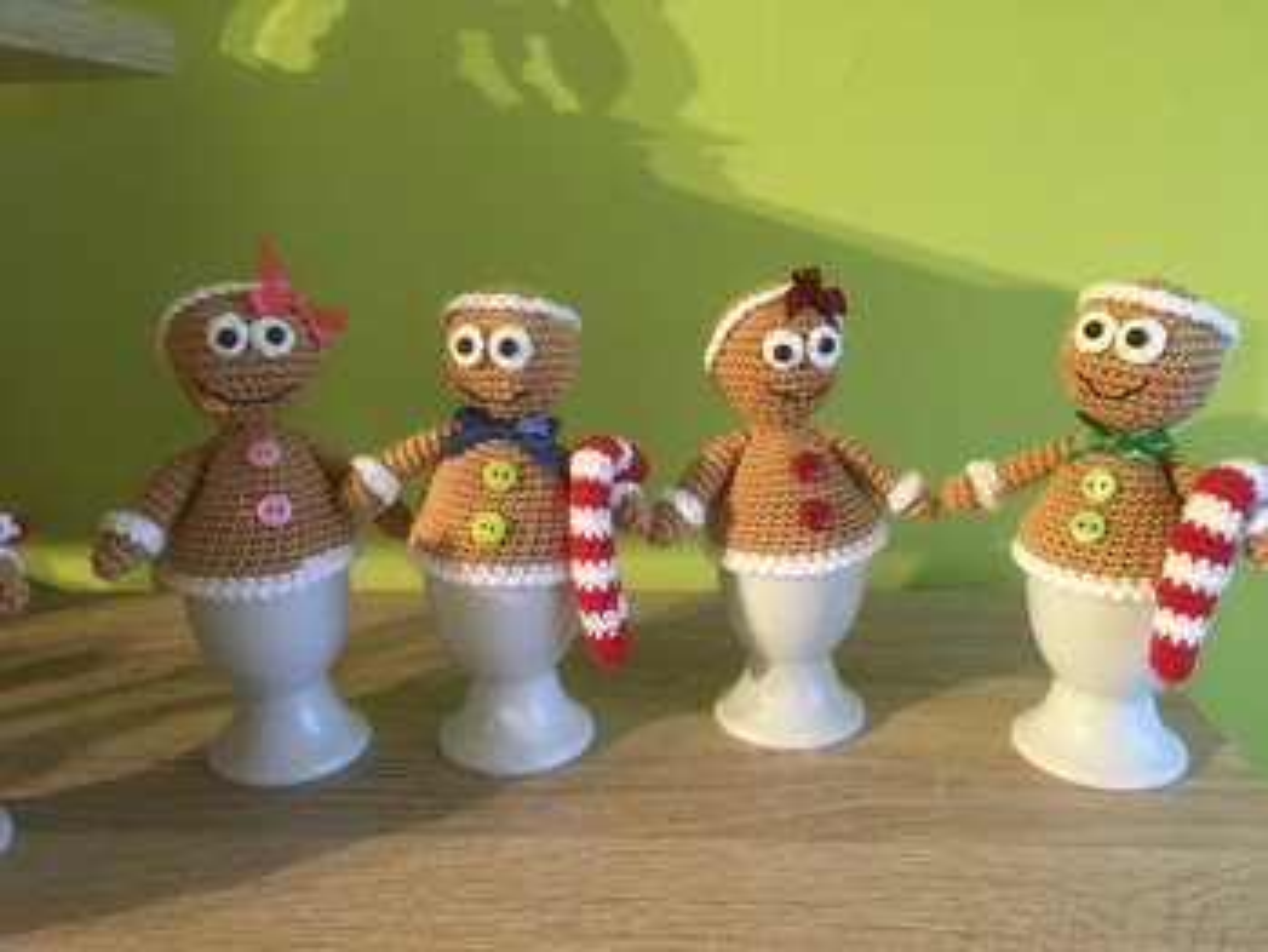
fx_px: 1063
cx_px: 634
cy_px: 476
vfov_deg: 48.3
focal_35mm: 29
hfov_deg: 61.6
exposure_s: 1/17
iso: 250
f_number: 2.2
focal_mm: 4.15
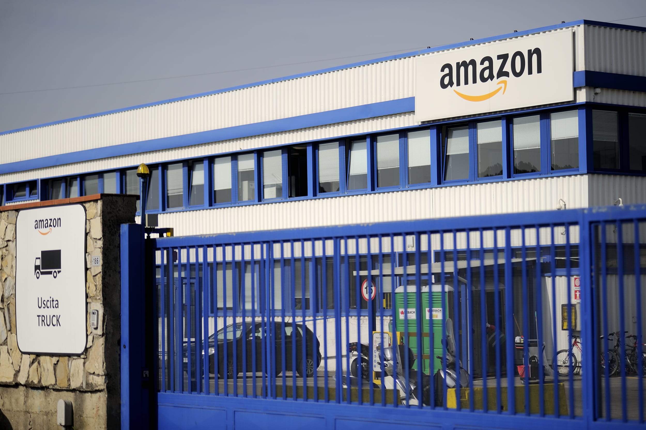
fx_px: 1704
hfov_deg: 21.5
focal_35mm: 95
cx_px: 323
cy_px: 215
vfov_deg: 14.4
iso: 200
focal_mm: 95
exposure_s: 1/8000
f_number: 2.8
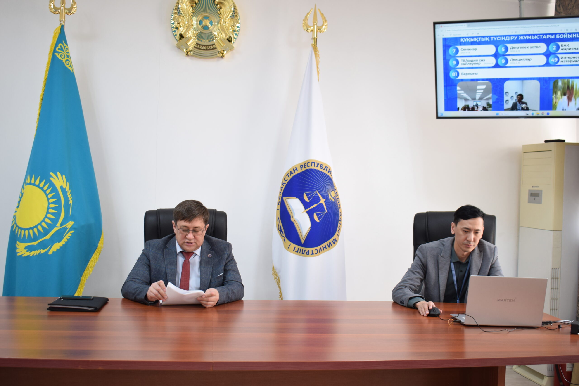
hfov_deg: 45.0
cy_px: 193
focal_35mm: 44
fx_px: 700
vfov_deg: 30.9
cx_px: 290
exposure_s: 1/40
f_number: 4.2
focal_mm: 29
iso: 400
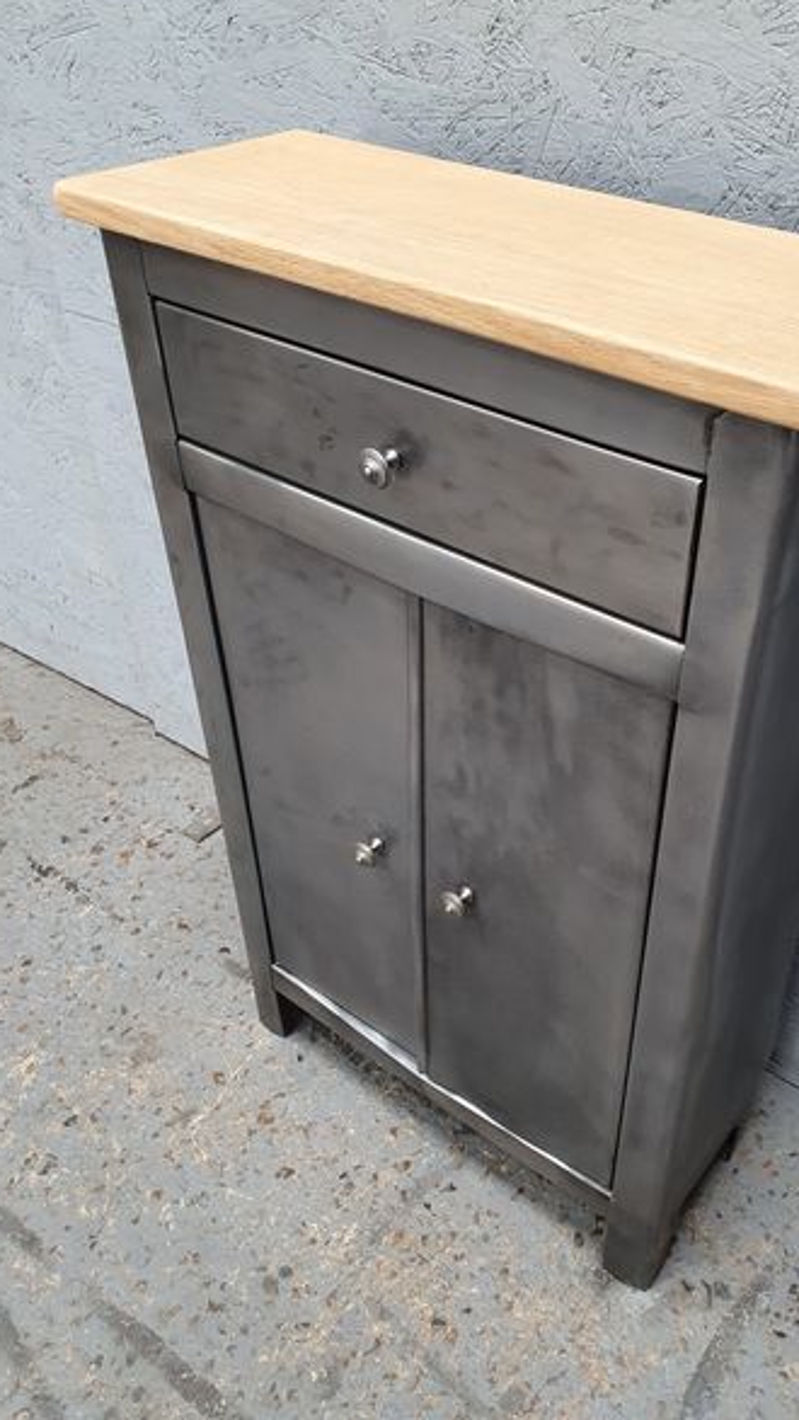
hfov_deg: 39.7
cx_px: 533
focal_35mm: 29
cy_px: 712
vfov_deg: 66.1
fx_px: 1091
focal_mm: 4.32
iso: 160
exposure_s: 1/50
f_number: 2.4
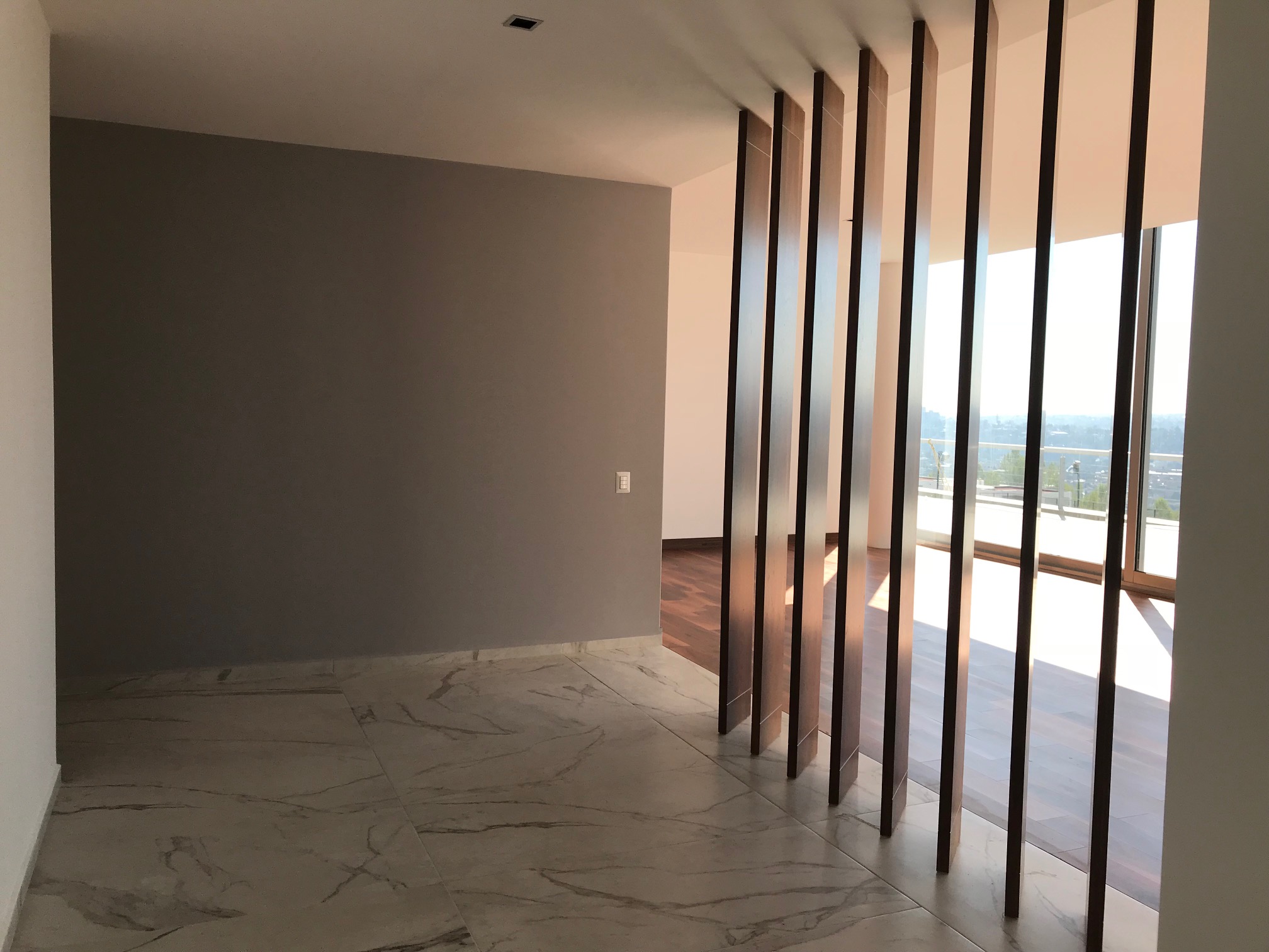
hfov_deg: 63.4
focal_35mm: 28
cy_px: 476
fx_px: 1026
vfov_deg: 49.7
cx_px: 634
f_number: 1.8
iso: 20
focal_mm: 3.99
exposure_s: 1/939
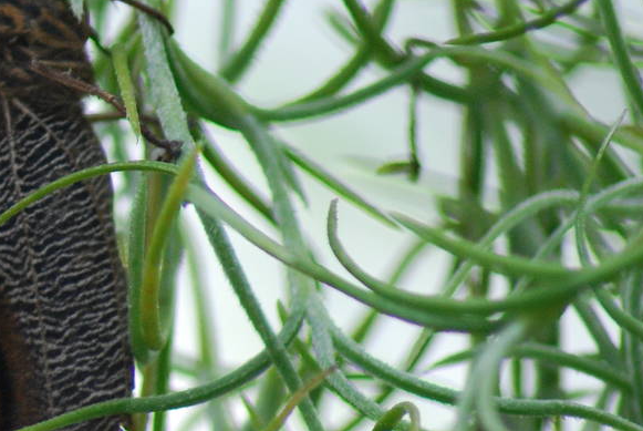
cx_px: -201
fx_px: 13670
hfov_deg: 2.7
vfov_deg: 1.8
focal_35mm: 764
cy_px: 157
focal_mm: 185
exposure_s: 1/500
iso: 720
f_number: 4.8
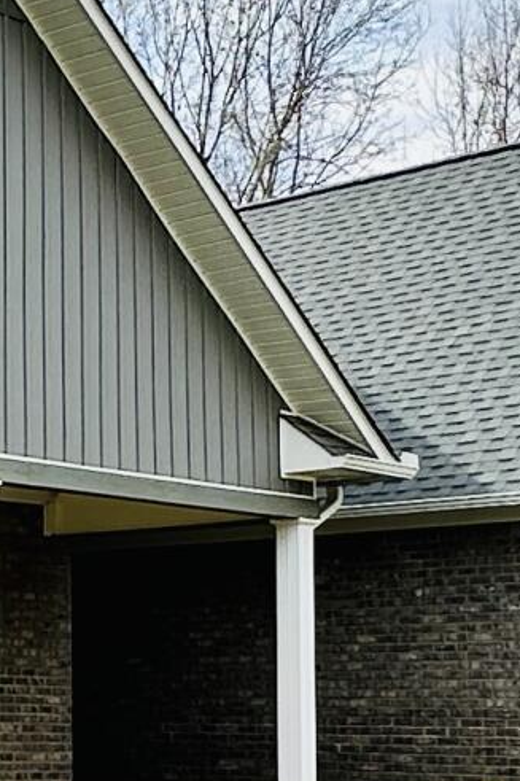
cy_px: 577
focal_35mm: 89
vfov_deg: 22.7
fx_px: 1930
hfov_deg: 13.4
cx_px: -493
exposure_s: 1/807
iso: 40
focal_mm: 2.22
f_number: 2.2
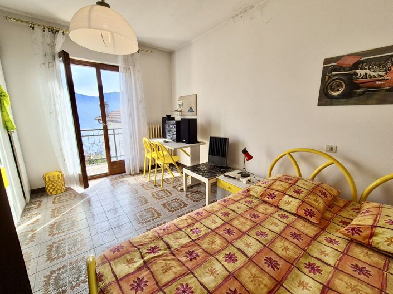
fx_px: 148
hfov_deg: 106.2
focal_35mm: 13
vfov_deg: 89.9
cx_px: 196
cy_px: 147
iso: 50
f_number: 2.2
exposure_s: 1/259
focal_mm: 2.2
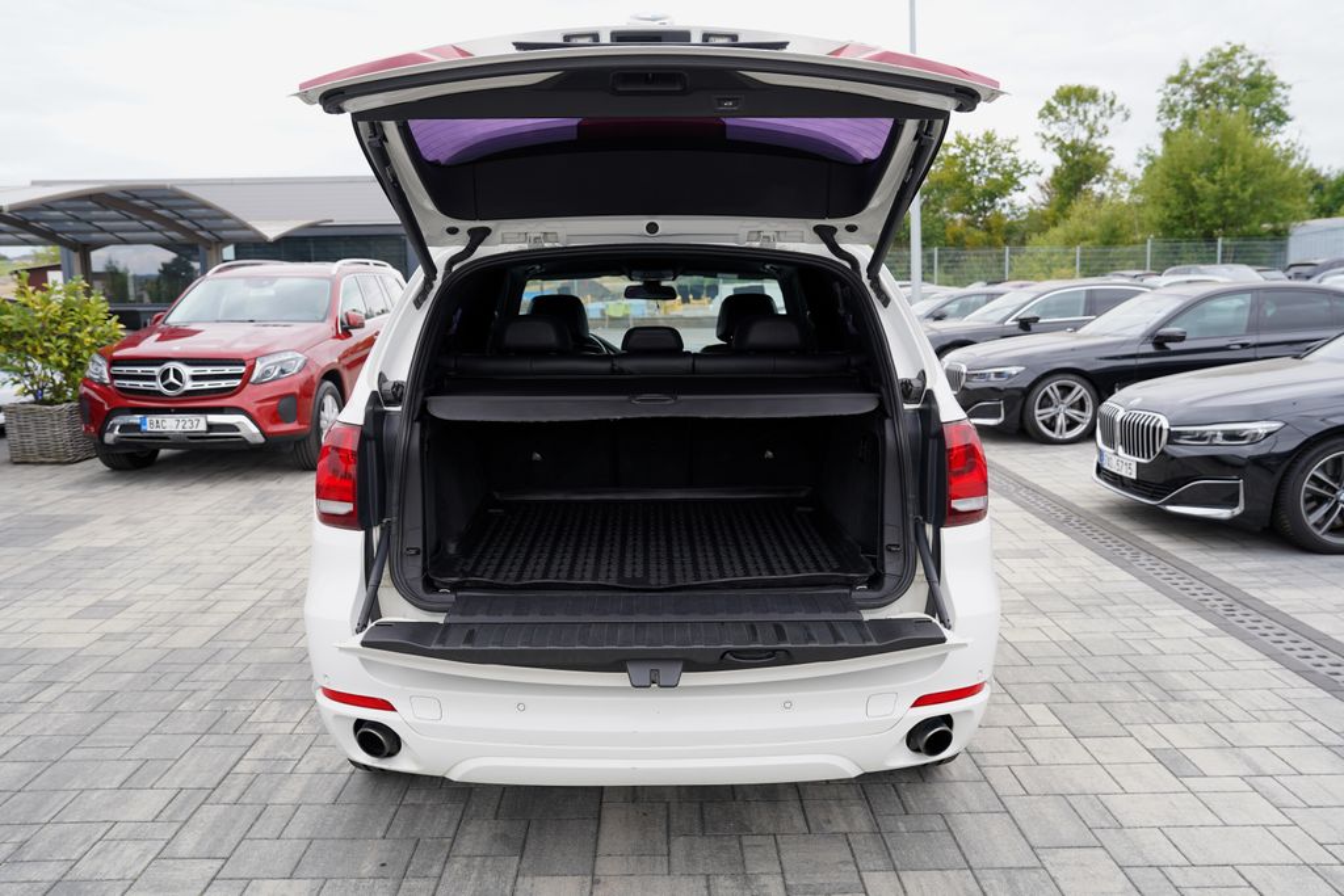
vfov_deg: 46.4
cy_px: 448
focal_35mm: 28
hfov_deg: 65.5
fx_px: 1045
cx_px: 672
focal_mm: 28
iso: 100
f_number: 4.5
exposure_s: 1/100
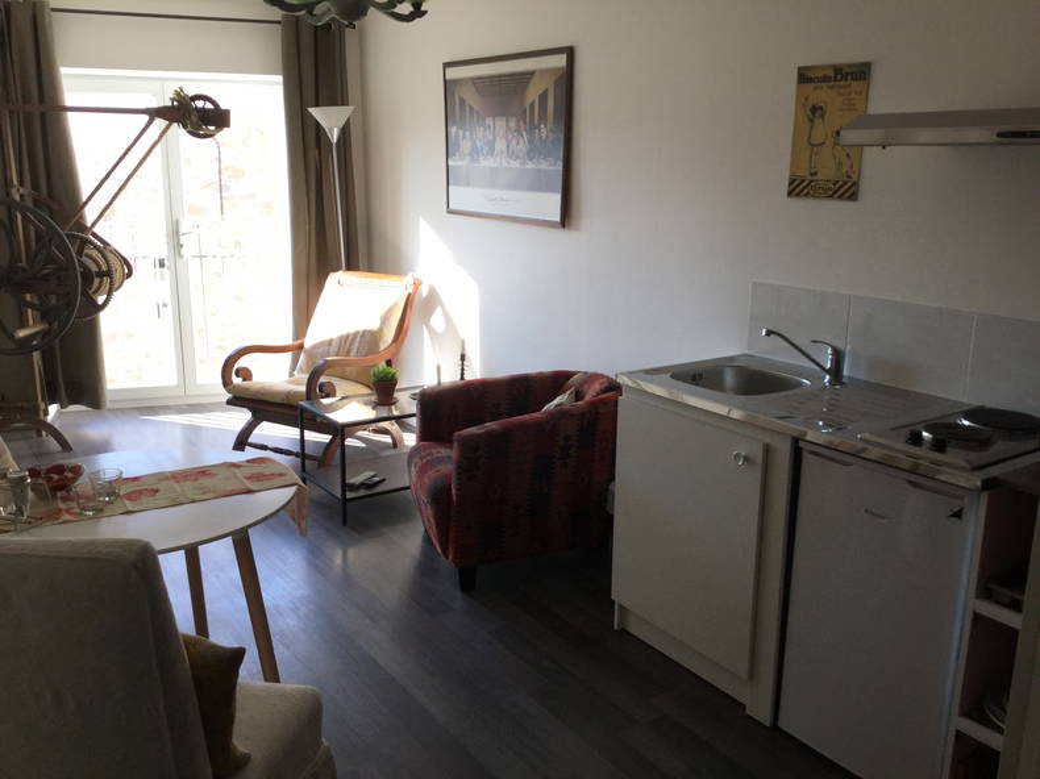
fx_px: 931
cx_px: 520
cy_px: 390
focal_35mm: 31
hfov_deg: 58.4
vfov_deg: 45.4
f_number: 2.4
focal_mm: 3.3
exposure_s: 1/100
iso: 32
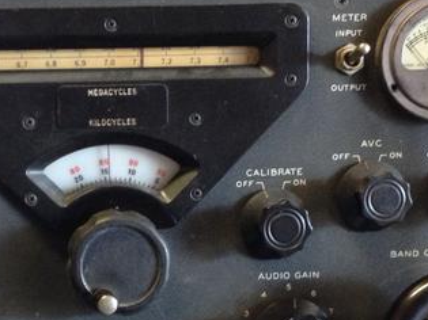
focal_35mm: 89
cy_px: 193
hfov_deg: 21.8
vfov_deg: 16.6
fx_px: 1100
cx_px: 95
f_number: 2.4
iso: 250
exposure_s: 1/20
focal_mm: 4.28
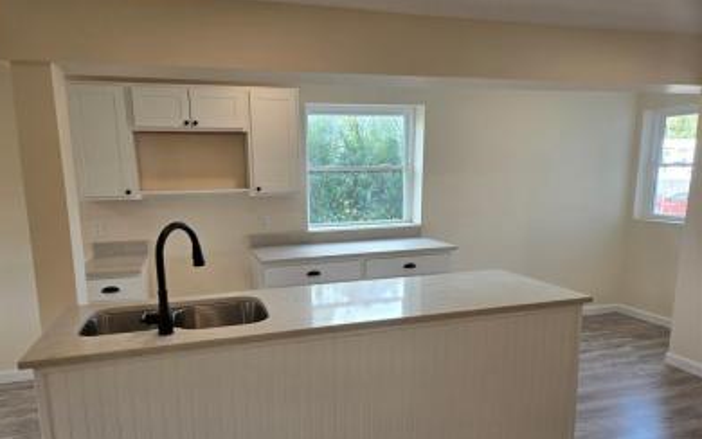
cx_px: 344
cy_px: 255
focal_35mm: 25
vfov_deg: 49.1
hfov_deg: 72.5
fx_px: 478
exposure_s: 1/180
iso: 50
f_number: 1.8
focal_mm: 5.4
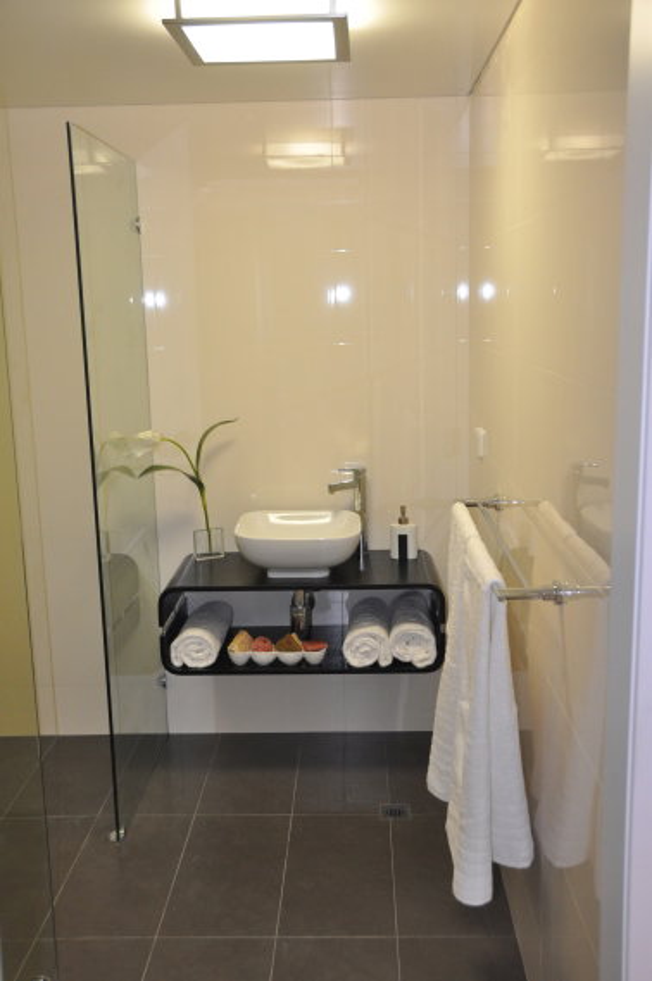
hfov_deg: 36.8
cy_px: 490
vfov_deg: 53.2
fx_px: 980
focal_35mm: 36
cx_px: 326
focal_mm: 24
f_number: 3.8
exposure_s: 1/60
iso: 800
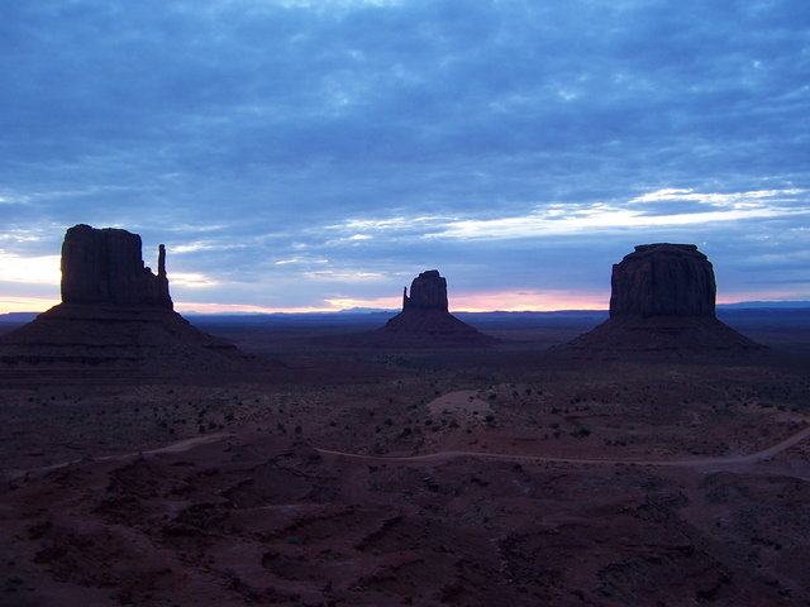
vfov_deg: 42.9
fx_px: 772
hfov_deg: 55.4
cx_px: 405
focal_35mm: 33
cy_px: 304
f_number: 3.4
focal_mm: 5.5
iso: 80
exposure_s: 1/2
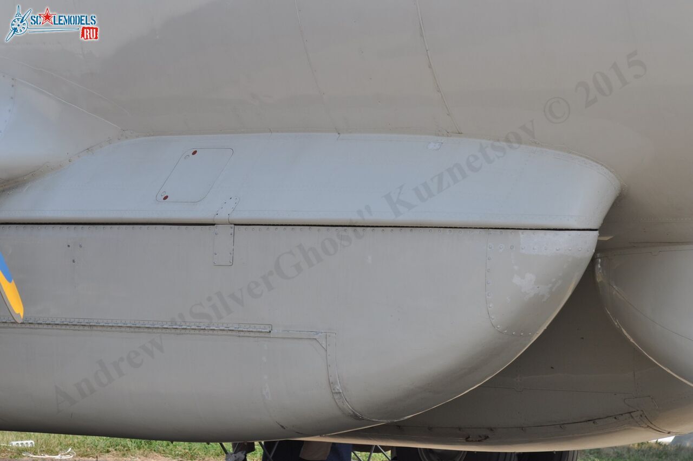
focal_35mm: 188
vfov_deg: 7.3
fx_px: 3605
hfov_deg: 11.0
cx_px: 346
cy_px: 230
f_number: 8
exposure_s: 1/500
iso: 200
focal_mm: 125
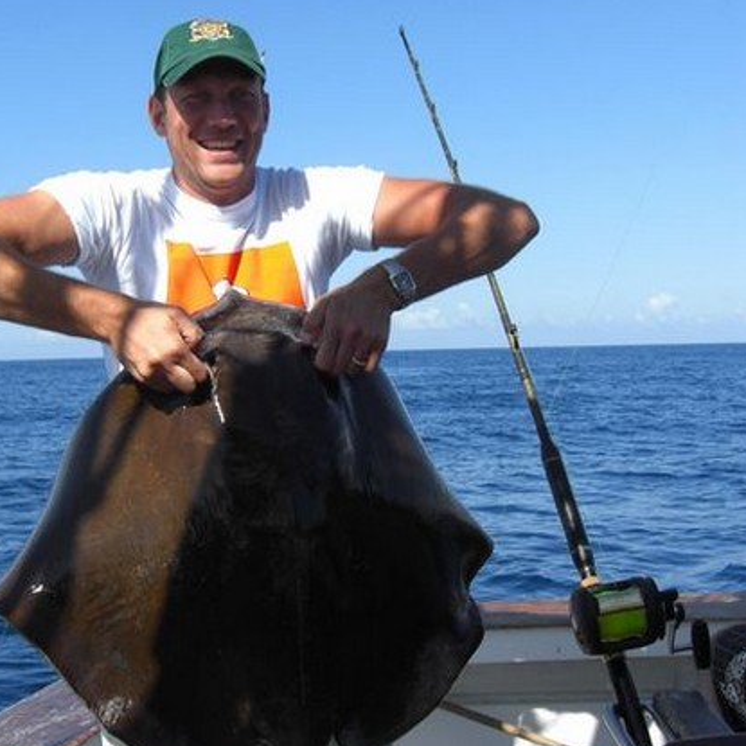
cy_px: 413
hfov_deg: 33.4
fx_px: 1243
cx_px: 329
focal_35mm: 51
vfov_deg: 33.4
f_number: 4
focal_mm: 7.9
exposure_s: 1/800
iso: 80
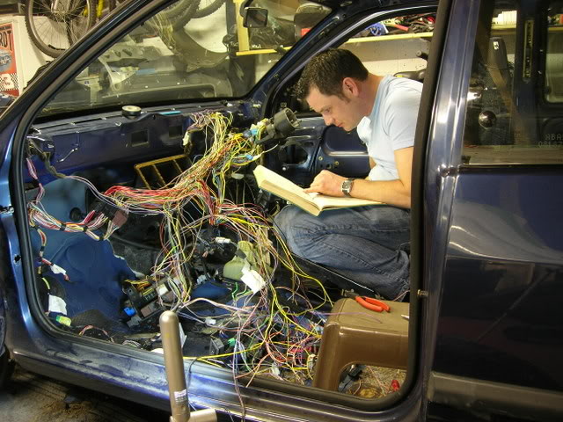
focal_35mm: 38
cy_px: 211
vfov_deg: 37.7
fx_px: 618
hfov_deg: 49.0
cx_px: 282
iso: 83
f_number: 2.8
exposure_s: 1/4
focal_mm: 7.8
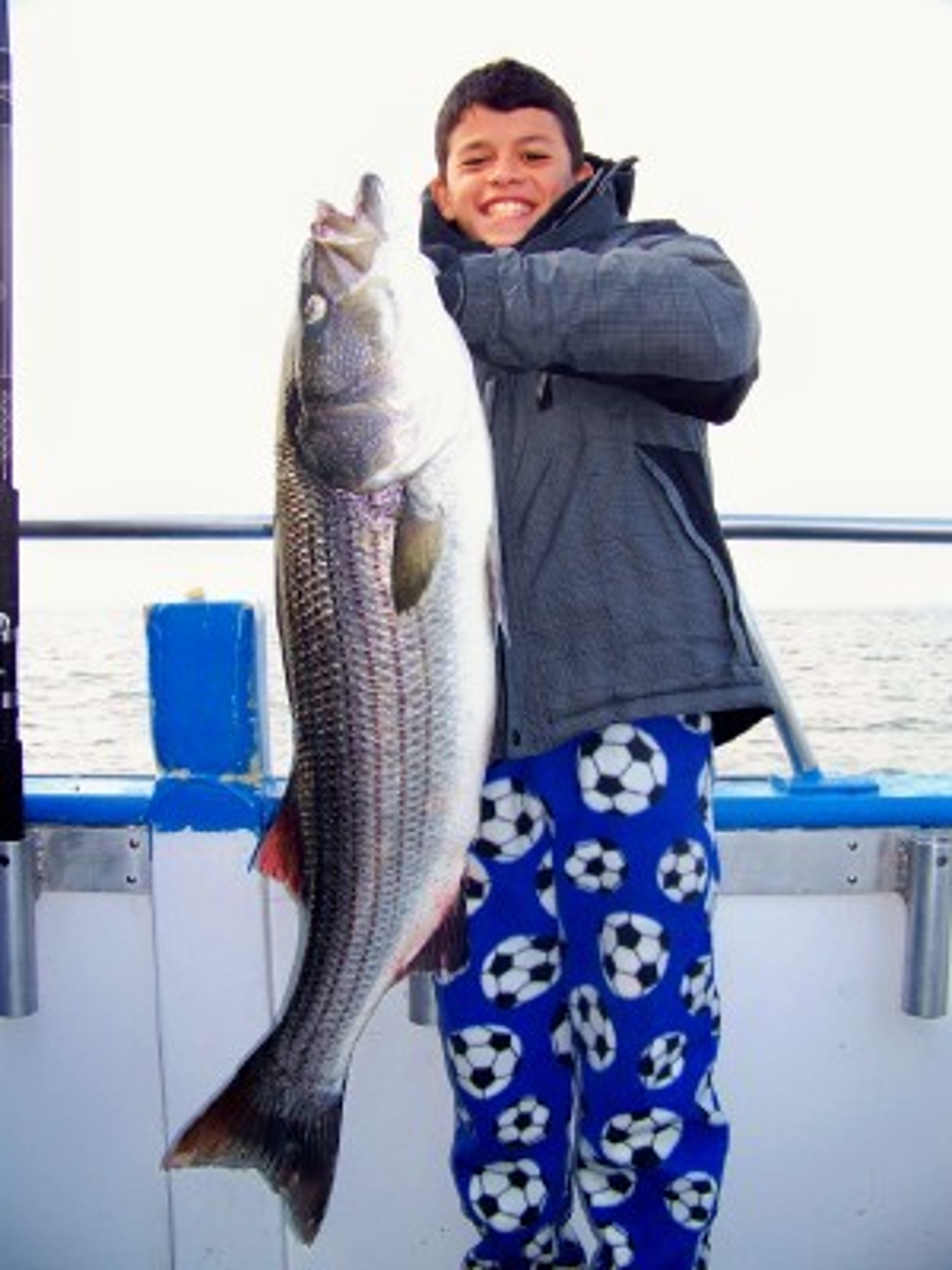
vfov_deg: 51.4
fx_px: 1320
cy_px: 635
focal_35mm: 36
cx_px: 476
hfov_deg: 39.7
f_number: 2.8
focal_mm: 5.85
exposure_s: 1/125
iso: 64
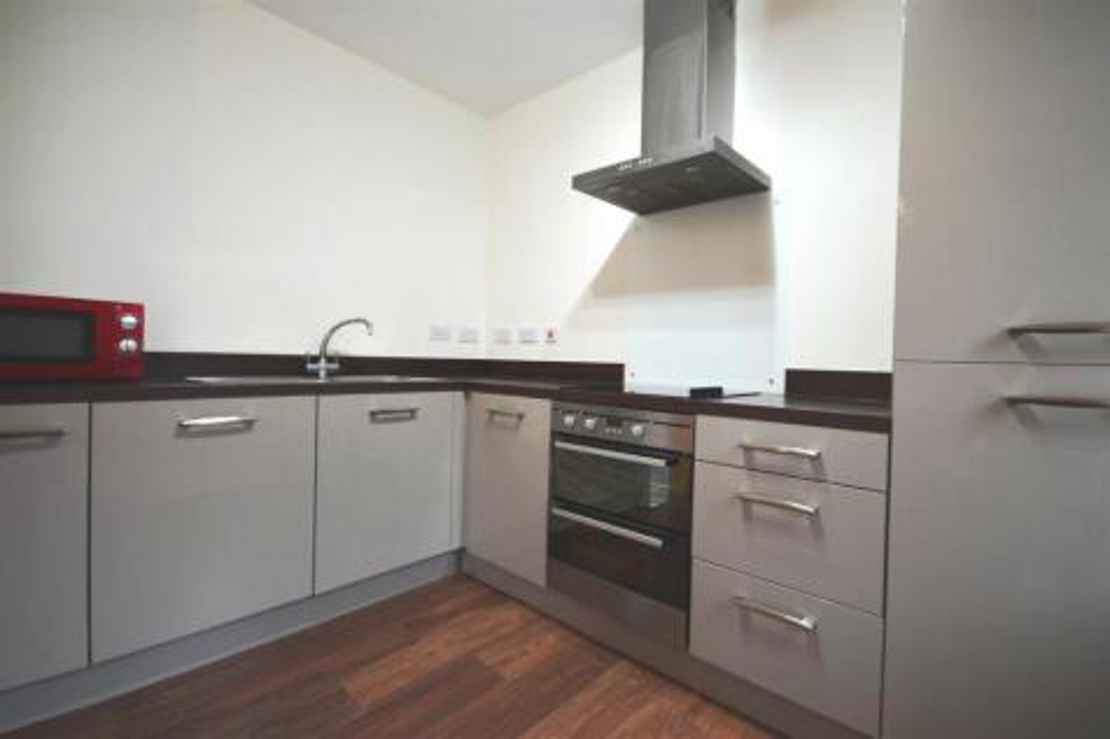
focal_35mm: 15
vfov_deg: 77.3
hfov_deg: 100.4
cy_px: 370
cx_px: 555
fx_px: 462
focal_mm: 10
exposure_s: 1/30
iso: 800
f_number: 4
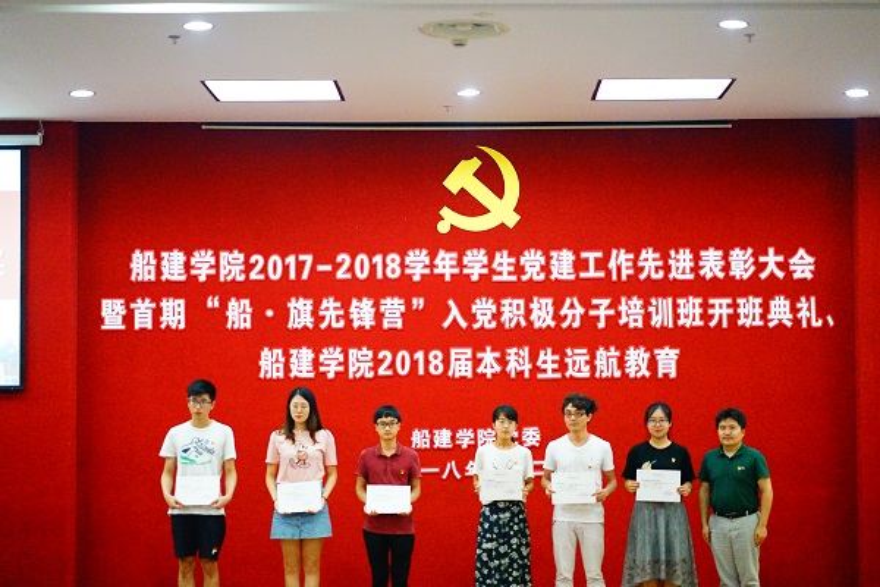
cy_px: 294
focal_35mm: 85
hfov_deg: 23.9
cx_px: 440
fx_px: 2078
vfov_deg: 16.1
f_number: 1.4
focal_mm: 85
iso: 6400
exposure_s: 1/1250
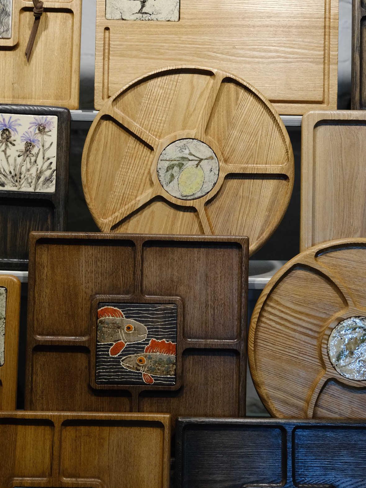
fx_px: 677
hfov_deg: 30.3
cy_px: 258
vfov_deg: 39.6
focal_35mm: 48
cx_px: 184
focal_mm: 29.2
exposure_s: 1/125
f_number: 4
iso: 2000
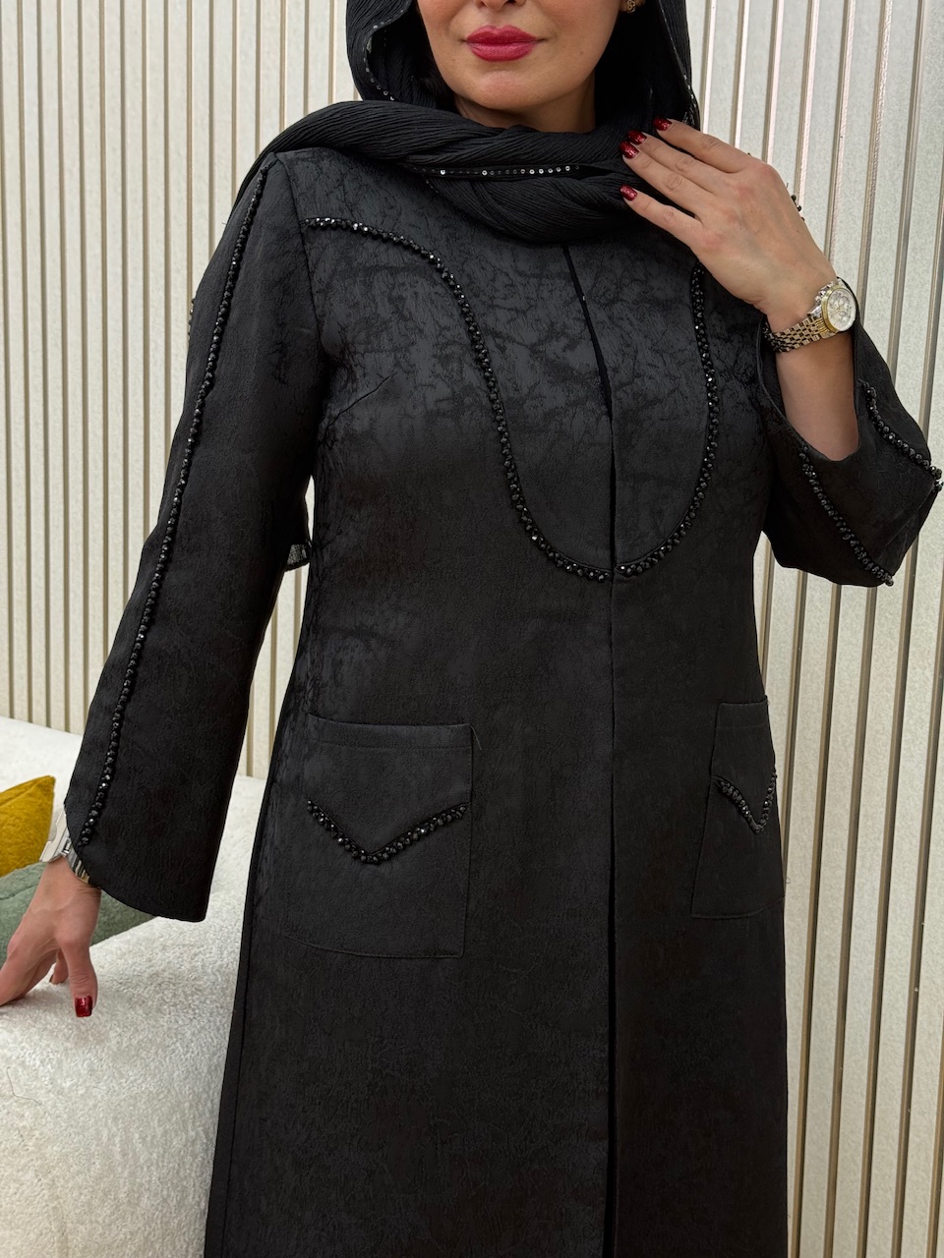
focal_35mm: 48
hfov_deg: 30.3
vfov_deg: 39.7
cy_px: 629
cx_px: 472
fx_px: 1745
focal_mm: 6.76
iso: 50
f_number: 1.78
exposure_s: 1/167
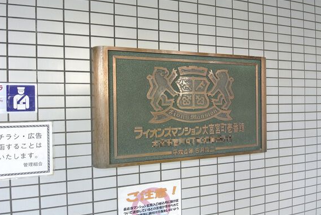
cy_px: 108
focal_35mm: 22
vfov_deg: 57.4
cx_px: 161
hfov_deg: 78.5
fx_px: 196
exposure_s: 1/40
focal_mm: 8.1
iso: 400
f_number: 4
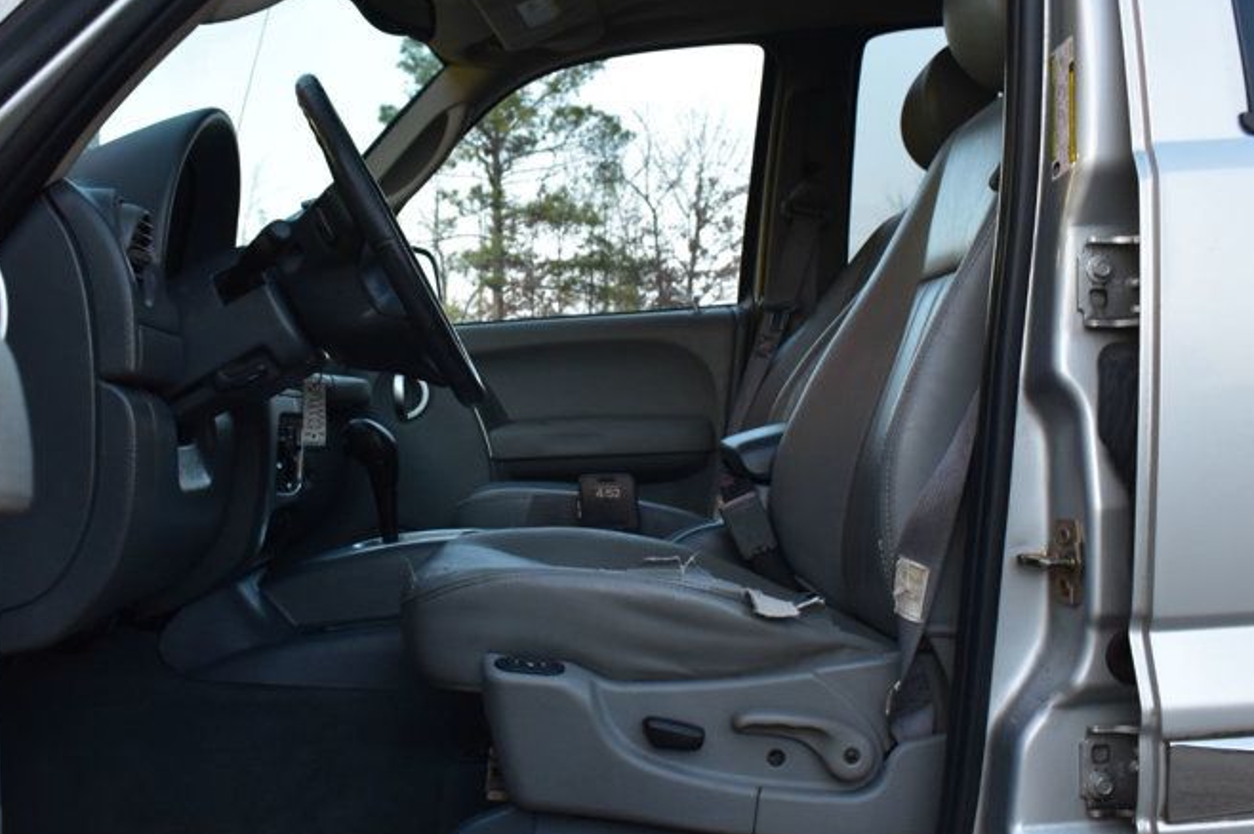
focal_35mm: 42
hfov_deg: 46.4
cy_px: 385
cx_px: 581
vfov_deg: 31.8
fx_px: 1462
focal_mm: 18
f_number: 6.3
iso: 900
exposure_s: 1/15
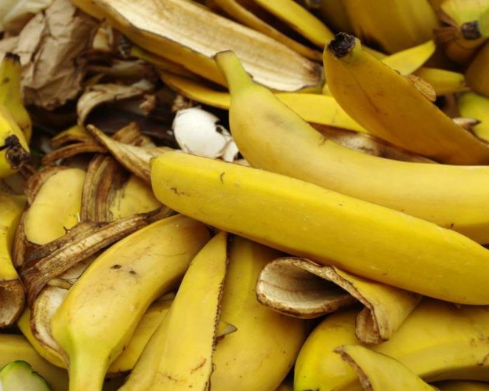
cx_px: 259
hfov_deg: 28.7
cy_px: 196
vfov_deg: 23.1
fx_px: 955
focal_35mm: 66
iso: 400
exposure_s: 1/125
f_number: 8
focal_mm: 37.5
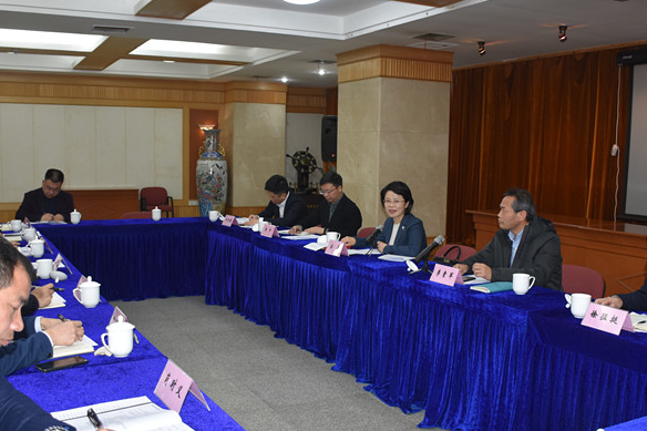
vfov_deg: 35.9
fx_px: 665
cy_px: 229
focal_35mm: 37
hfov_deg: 51.9
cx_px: 325
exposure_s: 1/60
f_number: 3.5
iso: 450
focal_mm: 18
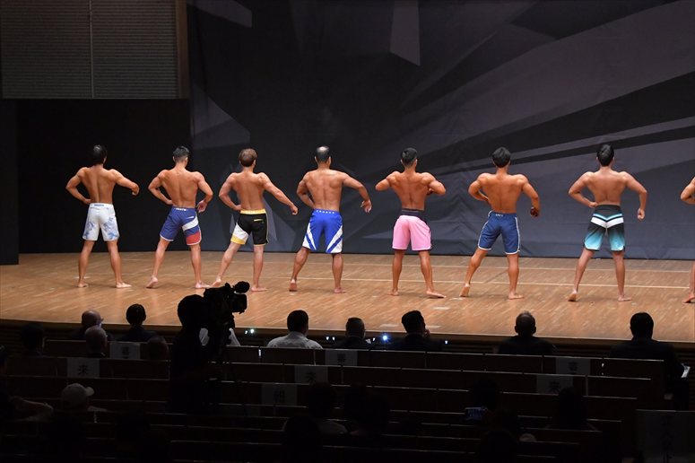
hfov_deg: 20.0
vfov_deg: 13.4
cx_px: 348
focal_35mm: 102
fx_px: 1968
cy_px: 232
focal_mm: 68
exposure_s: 1/400
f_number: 5.6
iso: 6400
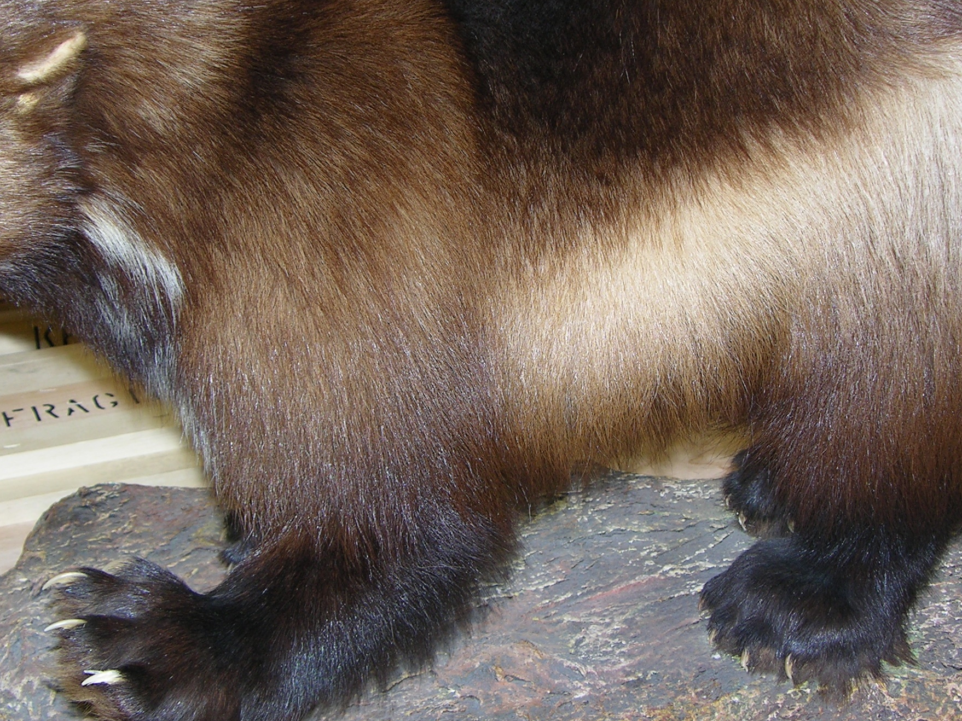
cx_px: 485
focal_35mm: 65
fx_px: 1806
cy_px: 380
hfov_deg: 29.8
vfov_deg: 22.6
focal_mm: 9
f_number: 2.8
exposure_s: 1/60.1
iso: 50
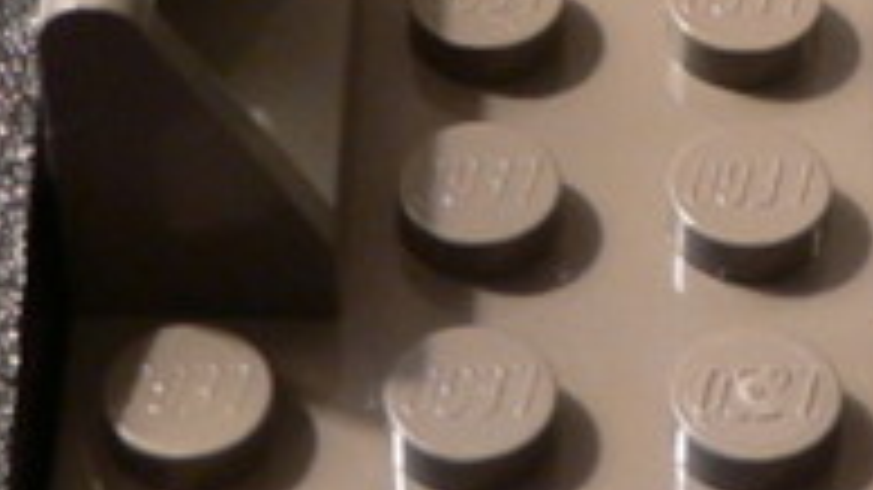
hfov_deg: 13.7
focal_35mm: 157
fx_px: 3633
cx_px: 652
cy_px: 22
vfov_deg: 7.7
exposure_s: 1/4
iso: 100
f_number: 2.8
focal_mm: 4.6
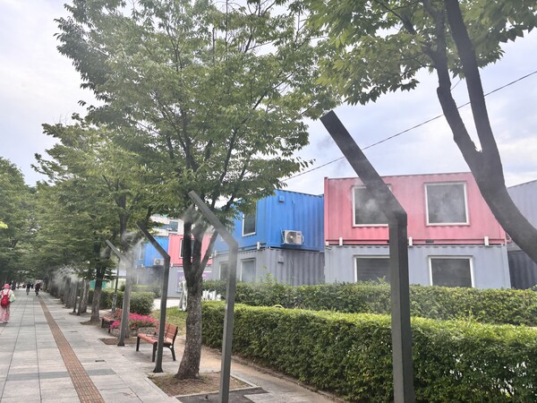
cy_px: 202
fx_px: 403
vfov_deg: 53.1
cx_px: 268
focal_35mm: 26
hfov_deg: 67.3
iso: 50
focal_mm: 5.96
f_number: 1.6
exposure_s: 1/1590
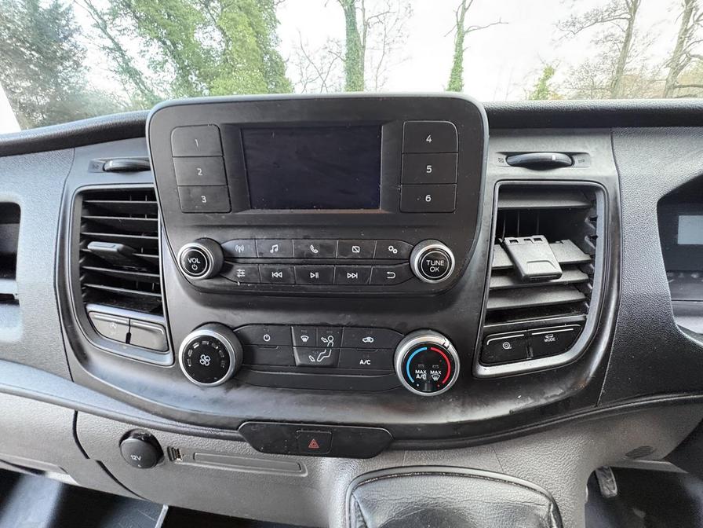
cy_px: 264
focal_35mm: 14
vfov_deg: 85.7
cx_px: 352
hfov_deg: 102.1
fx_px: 284
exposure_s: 1/60
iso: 800
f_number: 2.2
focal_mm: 2.22
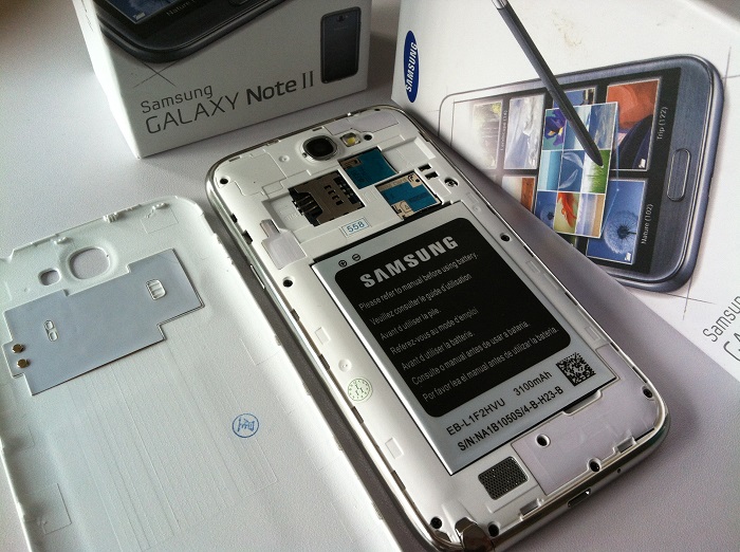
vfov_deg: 40.6
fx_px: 747
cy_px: 276
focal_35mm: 35
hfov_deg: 52.7
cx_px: 370
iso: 80
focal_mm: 3.85
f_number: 2.8
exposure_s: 1/40
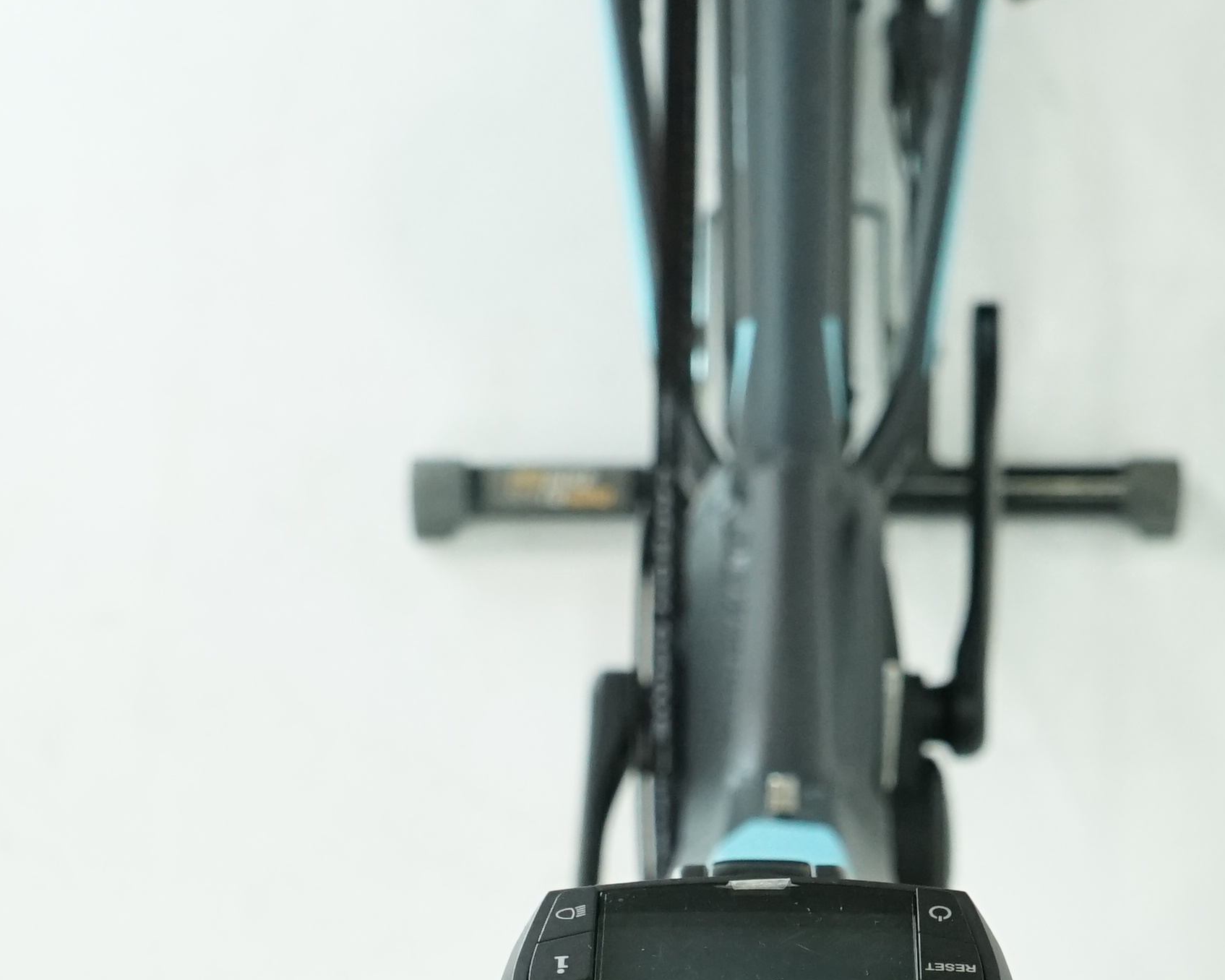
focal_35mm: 93
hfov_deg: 20.6
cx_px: 766
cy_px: 1358
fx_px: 3372
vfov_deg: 15.5
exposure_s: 1/200
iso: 1600
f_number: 5.6
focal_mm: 28
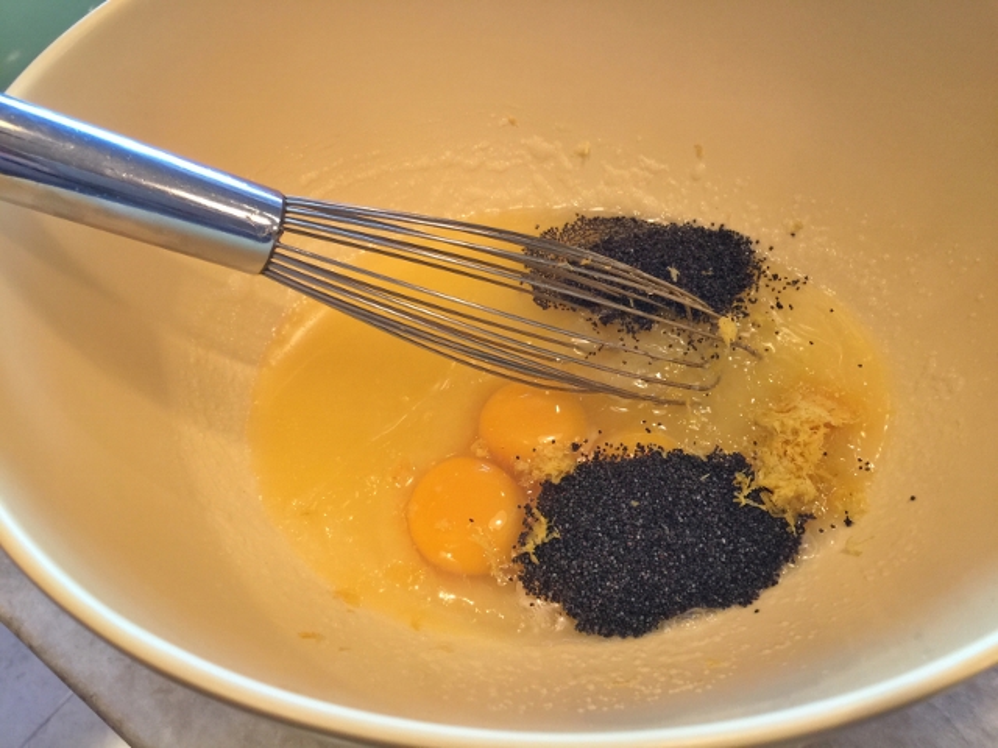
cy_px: 374
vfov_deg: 48.2
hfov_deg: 61.7
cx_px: 499
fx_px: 836
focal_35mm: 29
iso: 50
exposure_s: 1/30
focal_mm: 4.15
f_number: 2.2
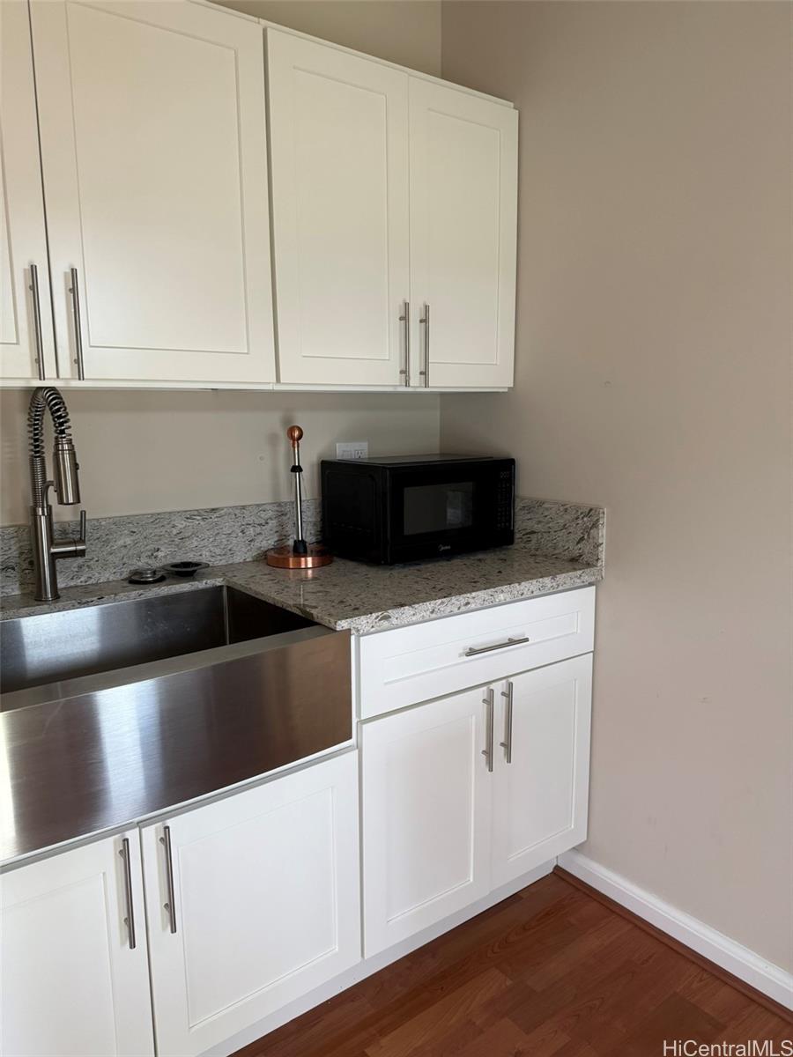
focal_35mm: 24
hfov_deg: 56.8
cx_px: 396
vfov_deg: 71.6
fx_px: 733
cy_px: 528
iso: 160
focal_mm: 6.76
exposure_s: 1/121
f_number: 1.78
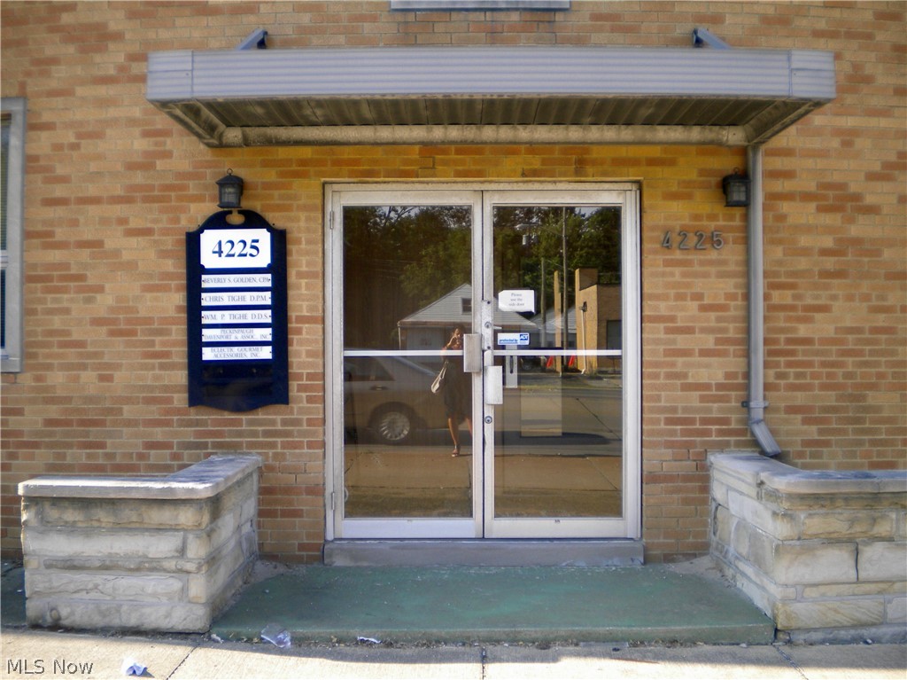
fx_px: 917
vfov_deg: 40.7
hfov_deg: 52.6
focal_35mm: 35
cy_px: 340
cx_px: 454
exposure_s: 1/189
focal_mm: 6.3
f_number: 3.1
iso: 80
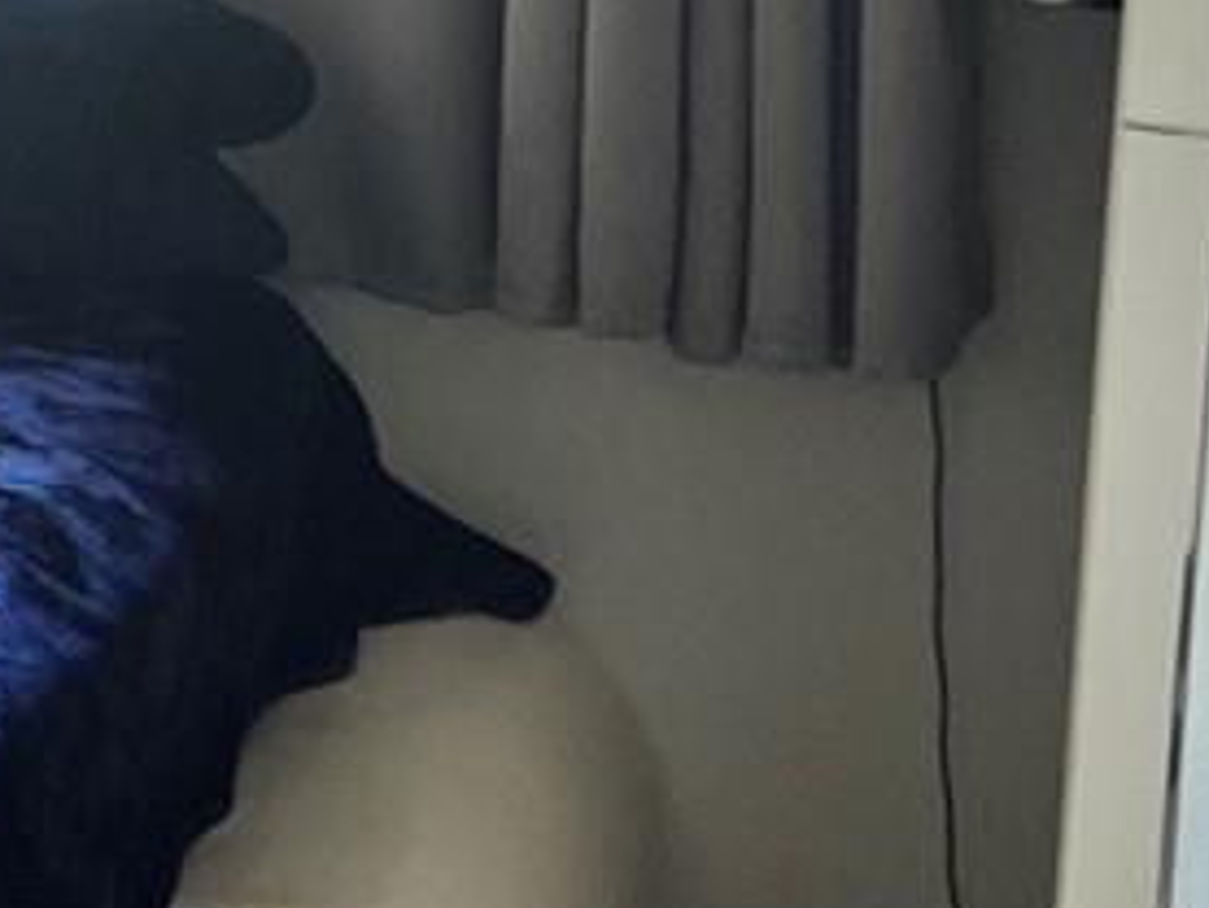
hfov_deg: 10.8
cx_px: -1877
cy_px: -738
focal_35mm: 150
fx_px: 5241
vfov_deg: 9.4
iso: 50
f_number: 1.5
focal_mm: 5.7
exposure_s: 1/120
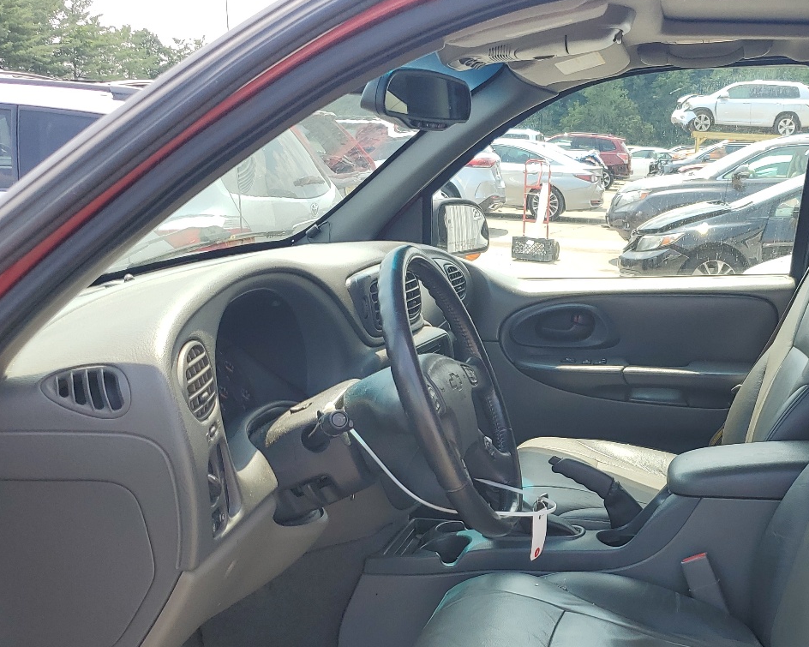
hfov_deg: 41.4
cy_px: 455
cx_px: 626
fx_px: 1029
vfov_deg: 34.4
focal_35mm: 43
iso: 50
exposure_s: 1/714
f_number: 1.5
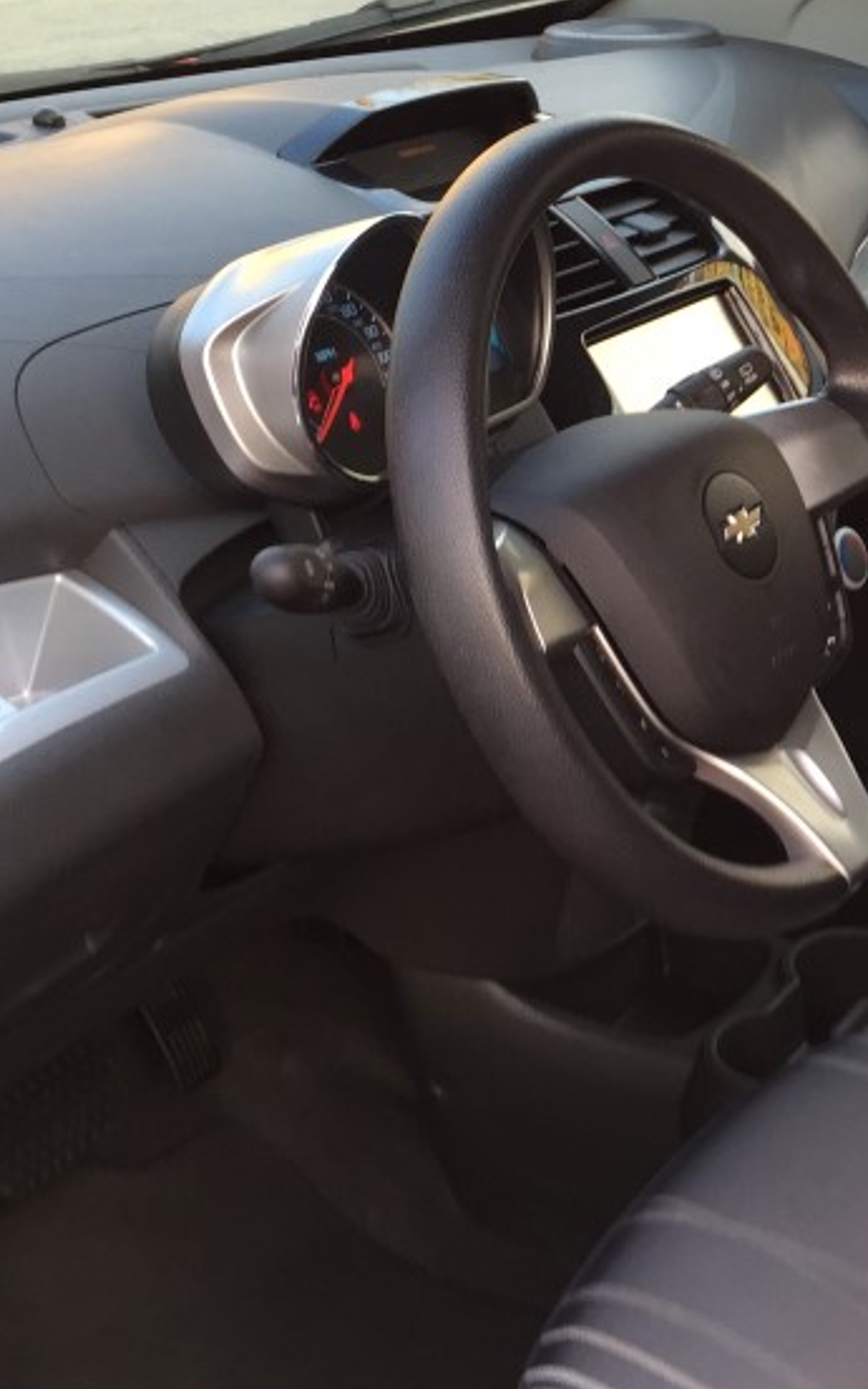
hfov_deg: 21.3
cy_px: 616
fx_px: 2157
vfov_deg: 35.6
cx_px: 1014
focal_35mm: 57
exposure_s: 1/60
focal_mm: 4.15
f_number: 2.2
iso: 40
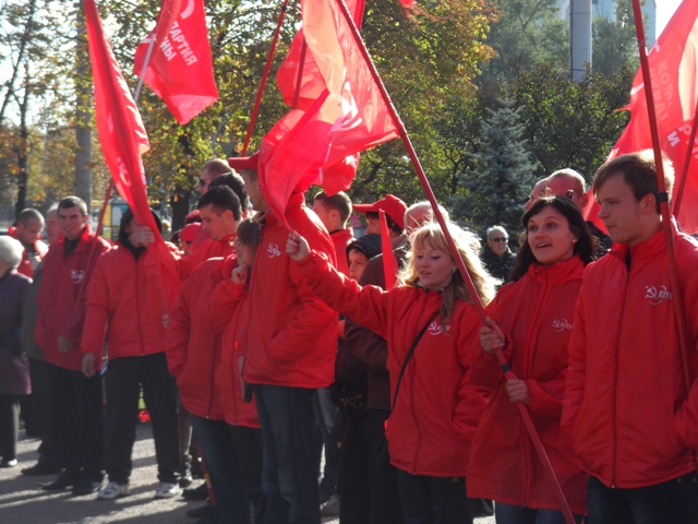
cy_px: 262
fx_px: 2097
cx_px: 349
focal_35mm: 104
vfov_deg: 14.2
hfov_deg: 18.9
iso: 80
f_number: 5.1
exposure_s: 1/250
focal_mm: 19.6
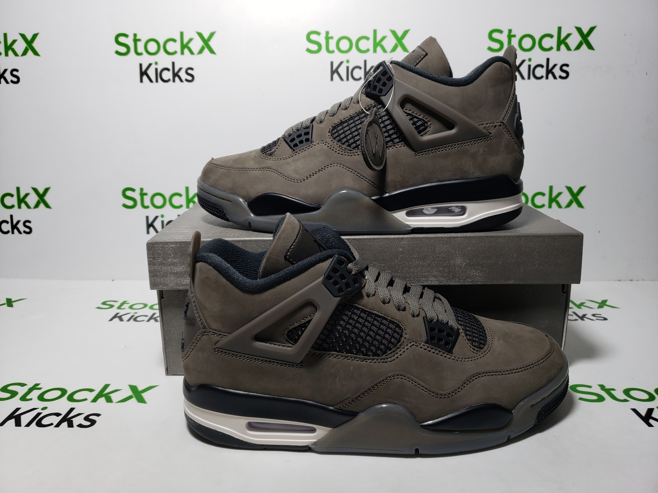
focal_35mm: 26
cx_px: 329
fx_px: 494
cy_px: 246
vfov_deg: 53.1
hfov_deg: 67.3
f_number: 1.5
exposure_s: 1/465
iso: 50
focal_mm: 4.3
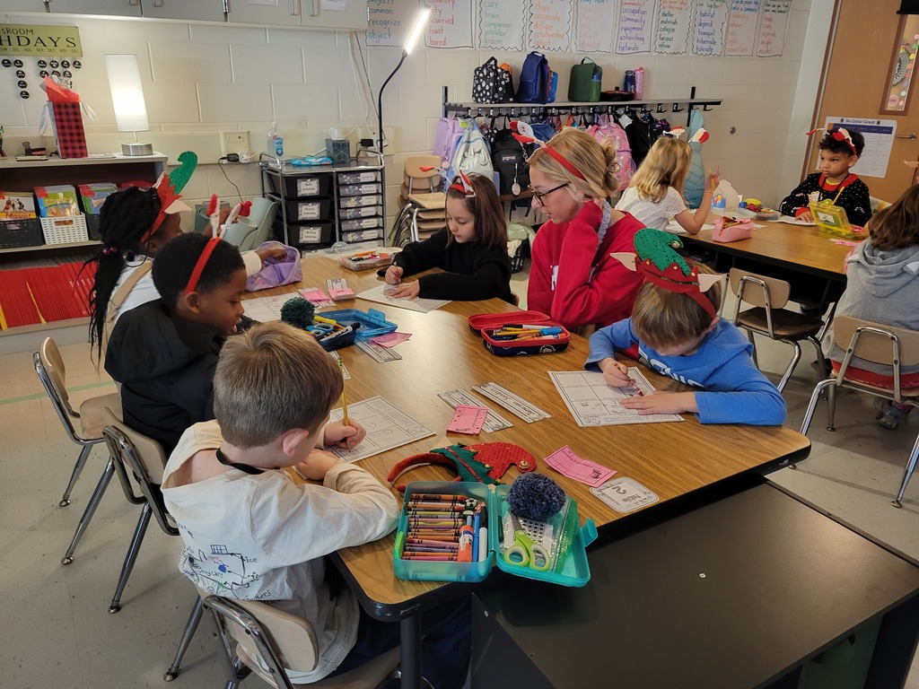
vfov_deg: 53.1
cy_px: 344
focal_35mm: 26
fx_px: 690
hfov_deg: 67.3
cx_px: 460
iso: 320
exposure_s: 1/40
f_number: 1.8
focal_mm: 5.4
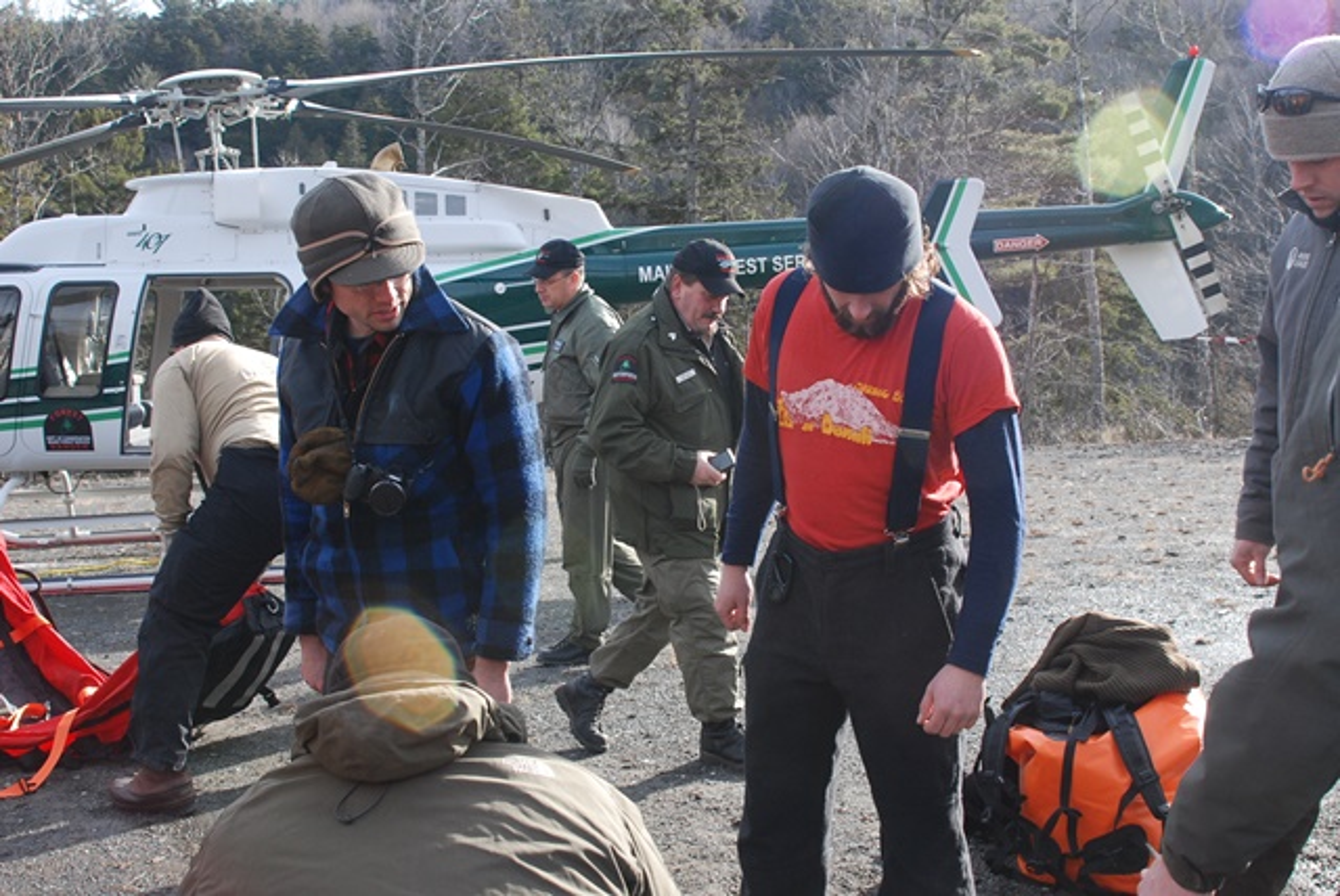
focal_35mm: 42
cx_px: 670
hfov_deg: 46.4
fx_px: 1565
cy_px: 448
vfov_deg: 32.0
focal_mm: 28
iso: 400
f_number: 8
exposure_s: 1/250
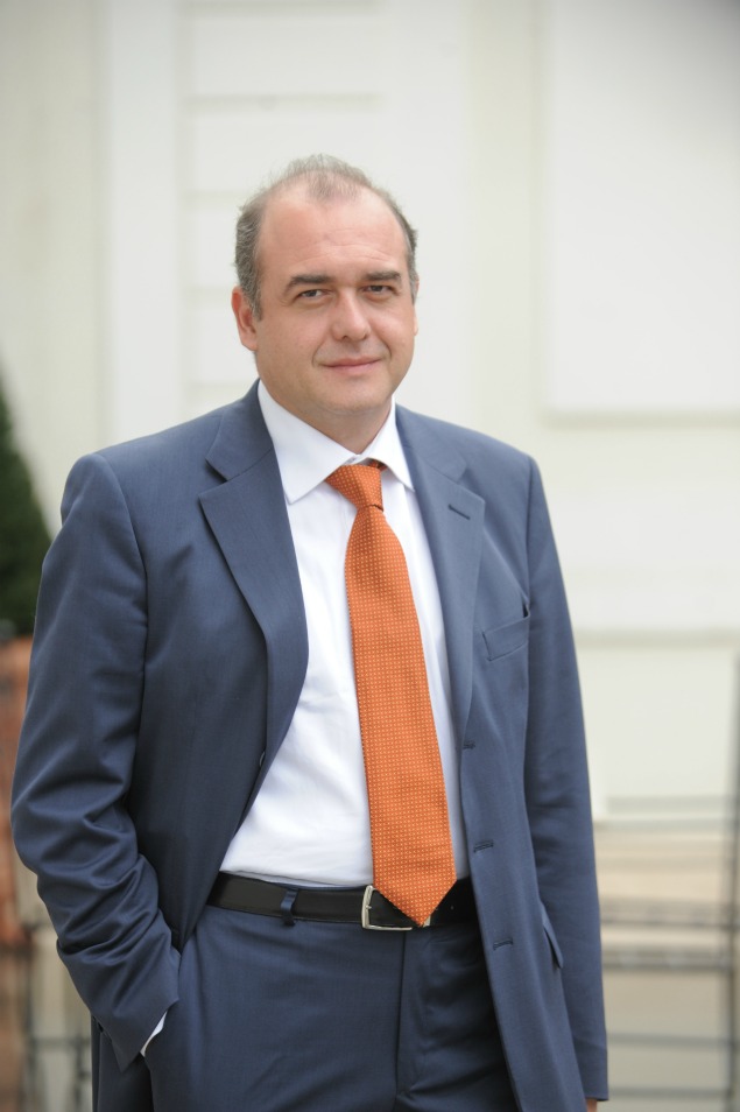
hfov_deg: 9.1
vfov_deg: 13.7
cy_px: 556
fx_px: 4630
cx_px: 370
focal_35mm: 150
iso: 640
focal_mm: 150
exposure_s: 1/1000
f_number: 5.6
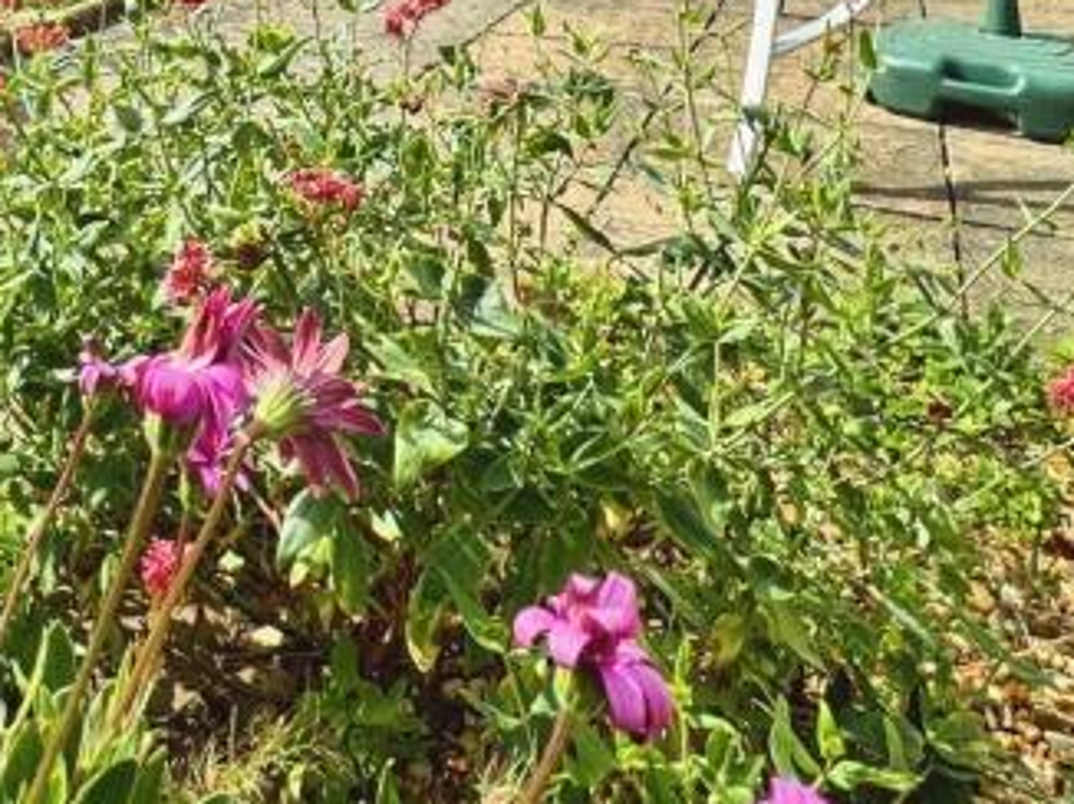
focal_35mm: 44
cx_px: 188
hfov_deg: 40.8
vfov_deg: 26.5
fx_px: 1364
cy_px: -303
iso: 50
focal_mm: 2.22
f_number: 2.2
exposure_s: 1/1236
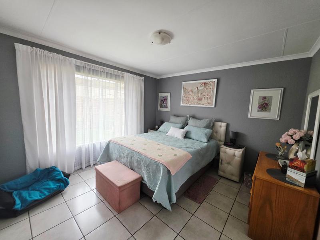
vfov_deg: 89.9
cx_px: 160
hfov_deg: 106.2
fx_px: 120
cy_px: 120
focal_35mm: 13
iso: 100
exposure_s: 1/101
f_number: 1.9
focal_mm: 2.2
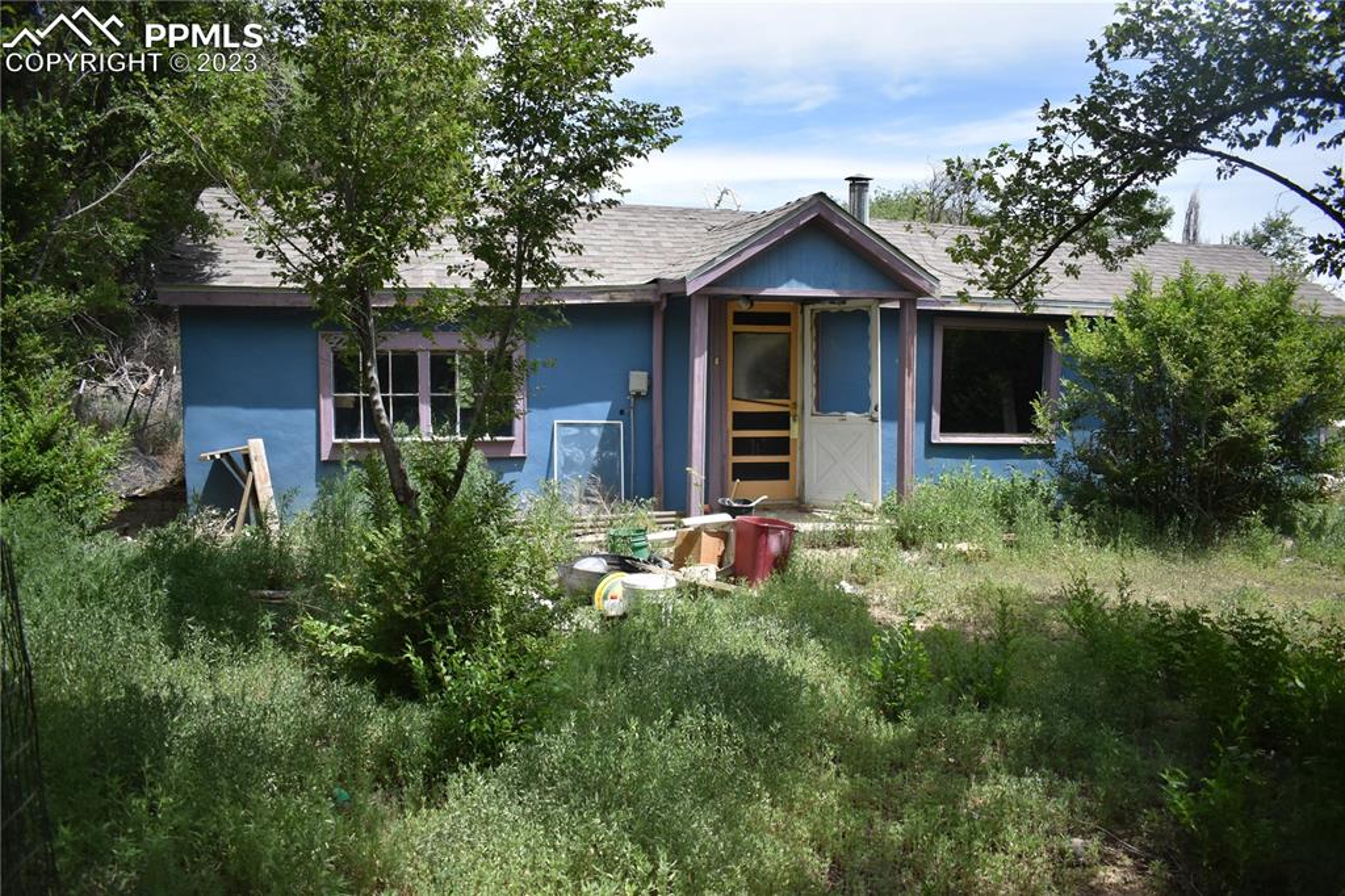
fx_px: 1008
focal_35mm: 27
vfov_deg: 47.9
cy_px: 448
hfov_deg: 67.4
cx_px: 672
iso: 560
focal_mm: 18
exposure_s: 1/4000
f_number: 3.5
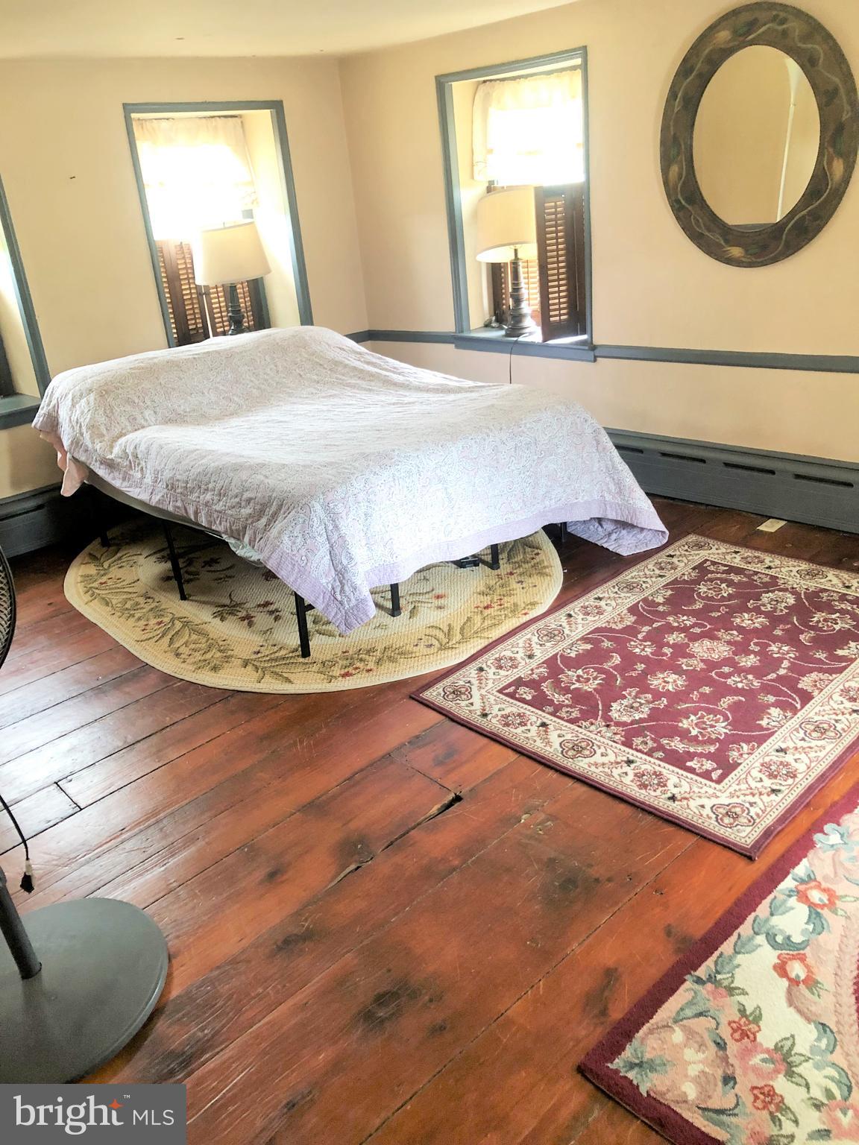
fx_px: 926
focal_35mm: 28
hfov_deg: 49.7
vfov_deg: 63.4
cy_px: 572
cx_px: 430
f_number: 1.8
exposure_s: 1/15
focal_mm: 3.99
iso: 64
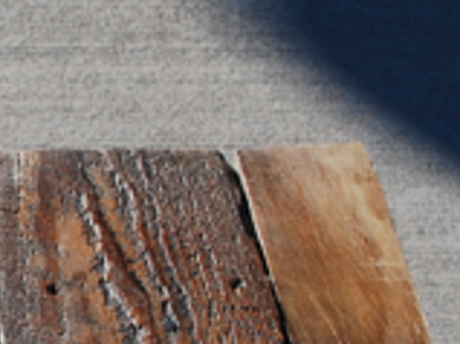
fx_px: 3466
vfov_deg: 5.7
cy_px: 364
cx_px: -370
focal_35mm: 261
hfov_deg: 7.4
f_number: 7.1
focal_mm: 32
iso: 100
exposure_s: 1/200
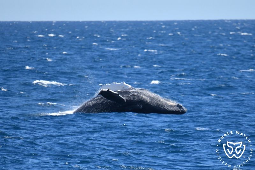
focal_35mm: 600
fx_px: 4249
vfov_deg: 2.3
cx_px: 128
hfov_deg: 3.4
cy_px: 85
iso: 2000
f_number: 6.3
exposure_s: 1/8000
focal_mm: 600
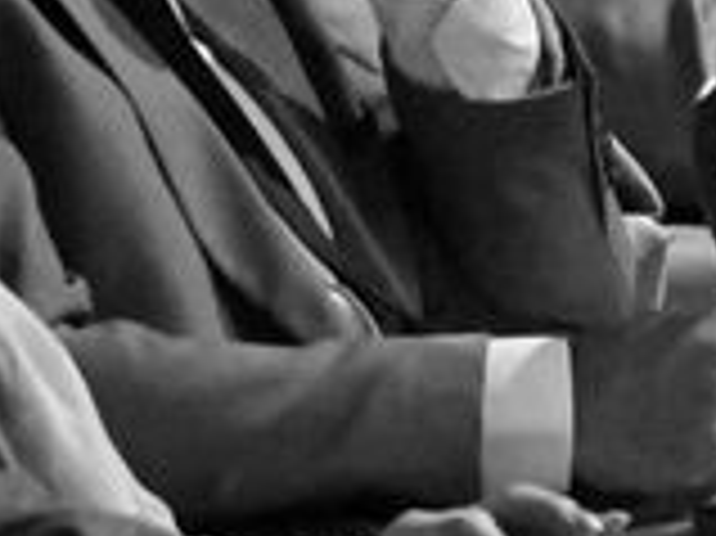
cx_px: 675
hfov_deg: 2.0
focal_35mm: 968
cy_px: -2
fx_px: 20007
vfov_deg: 1.5
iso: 57600
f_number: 6.3
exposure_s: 1/160
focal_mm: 200
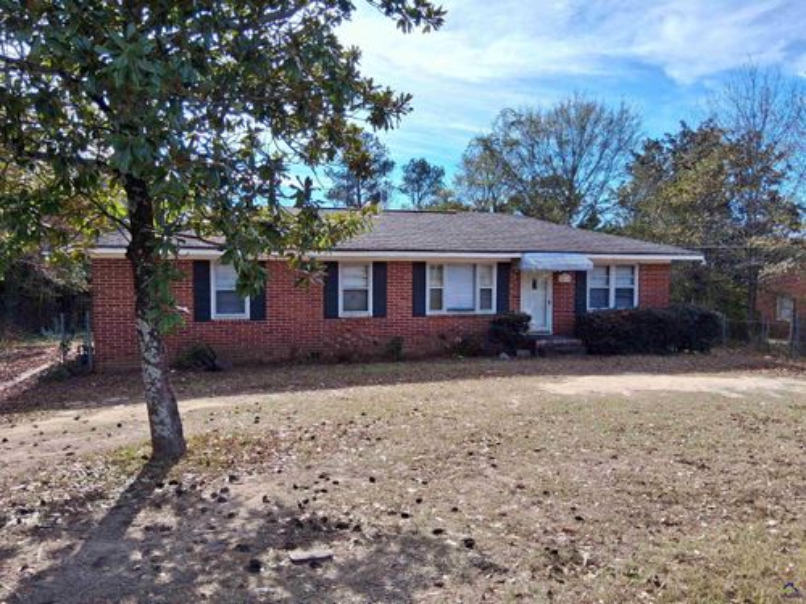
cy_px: 302
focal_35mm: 26
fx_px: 605
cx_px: 403
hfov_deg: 67.3
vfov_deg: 53.1
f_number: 1.8
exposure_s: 1/583
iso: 25
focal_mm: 3.98
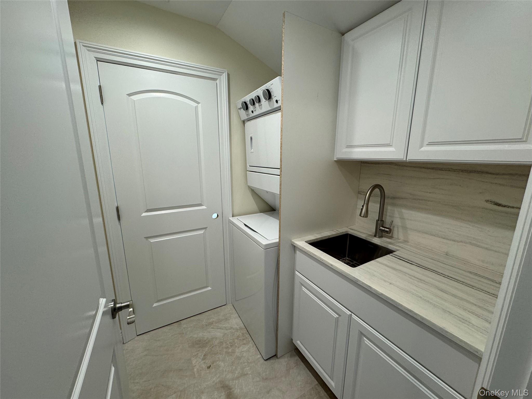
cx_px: 266
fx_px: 215
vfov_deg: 85.7
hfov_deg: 102.1
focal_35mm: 14
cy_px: 200
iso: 160
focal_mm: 2.22
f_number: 2.2
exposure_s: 1/120
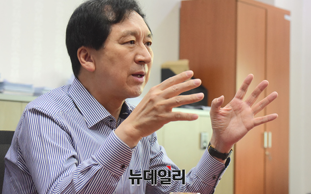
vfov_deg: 12.7
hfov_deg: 20.2
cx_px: 156
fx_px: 873
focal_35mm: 103
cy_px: 91
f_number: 8
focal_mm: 100
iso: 5000
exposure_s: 1/250
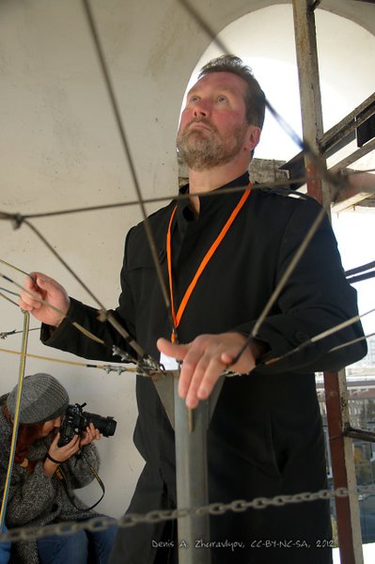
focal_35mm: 42
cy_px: 282
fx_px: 657
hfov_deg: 31.8
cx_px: 188
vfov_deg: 46.4
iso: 200
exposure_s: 1/160
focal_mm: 28
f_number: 5.6
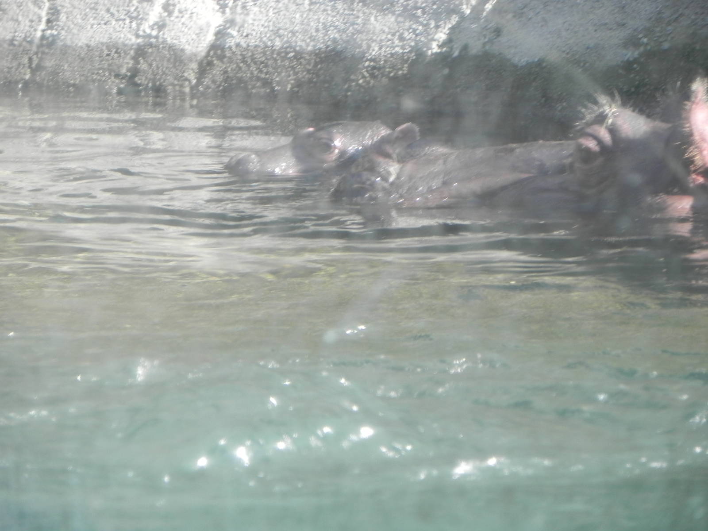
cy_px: 266
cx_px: 354
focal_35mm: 377
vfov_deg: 3.9
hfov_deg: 5.3
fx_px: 7711
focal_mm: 67.2
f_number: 5
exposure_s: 1/94.8
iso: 160
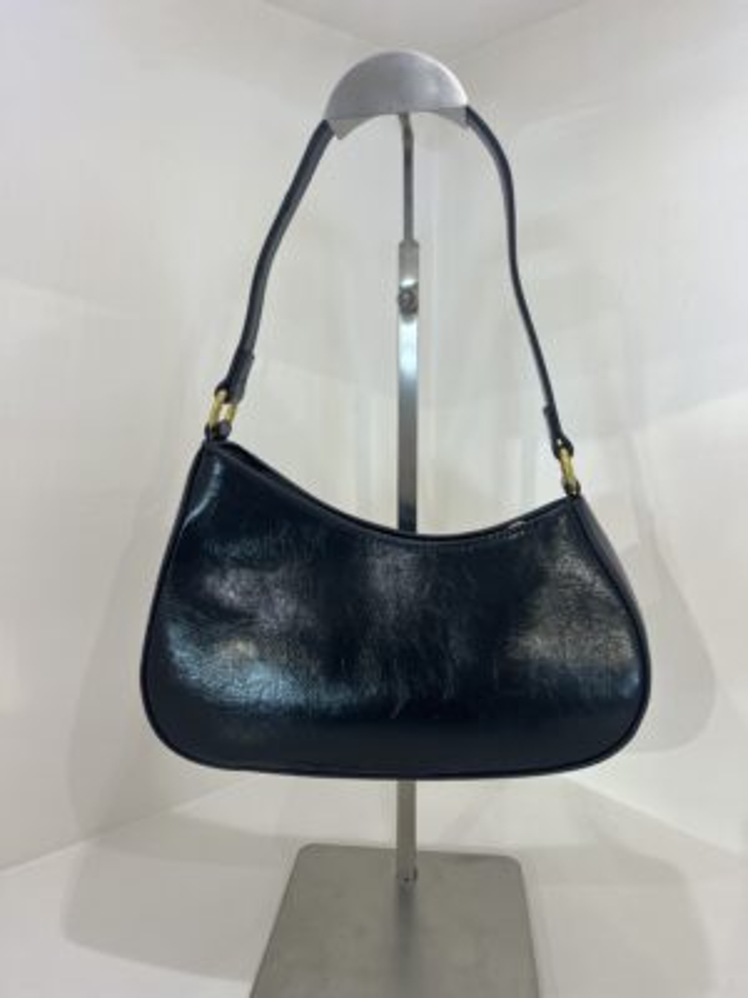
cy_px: 499
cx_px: 374
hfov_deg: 53.1
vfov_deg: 67.3
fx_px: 749
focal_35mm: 26
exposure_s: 1/100
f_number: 1.6
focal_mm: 5.1
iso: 80
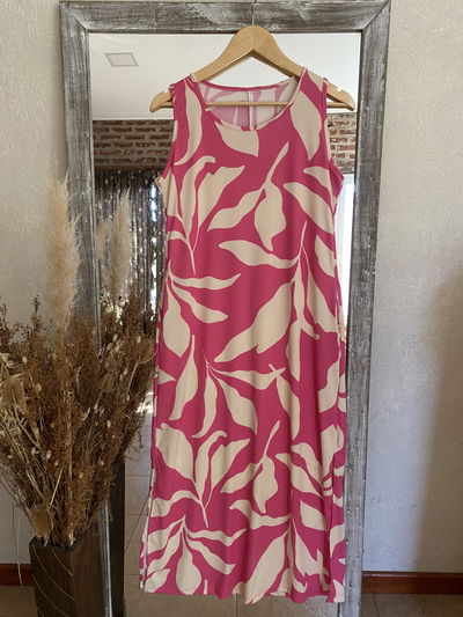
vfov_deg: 67.3
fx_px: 463
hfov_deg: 53.1
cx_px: 232
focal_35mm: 26
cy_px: 308
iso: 250
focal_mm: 4.25
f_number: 1.8
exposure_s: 1/60
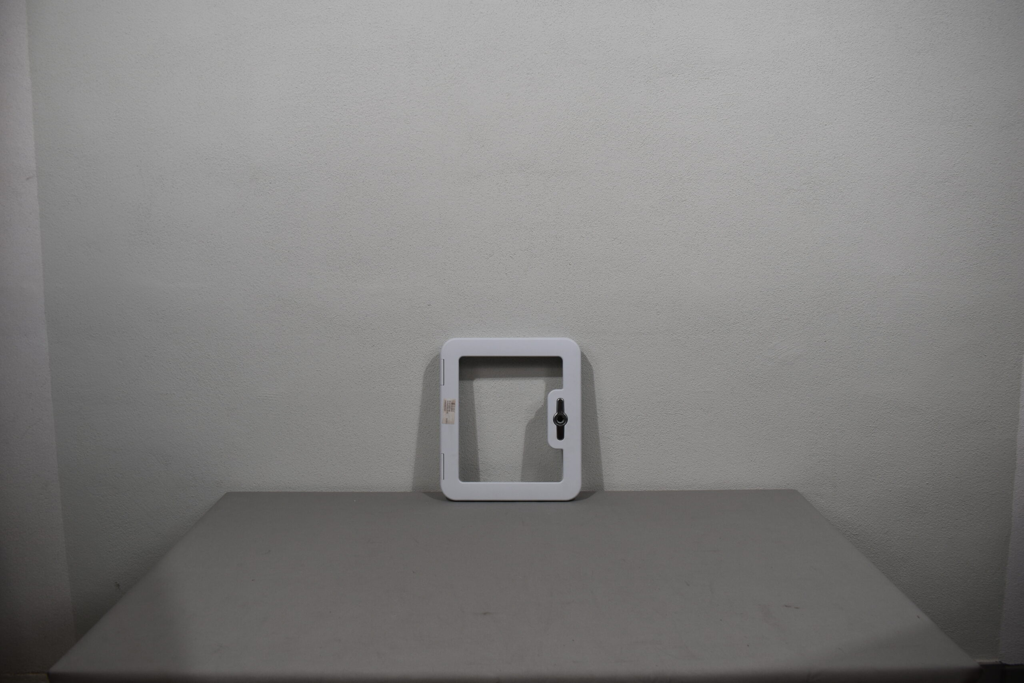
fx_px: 896
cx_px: 512
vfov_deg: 41.7
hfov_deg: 59.5
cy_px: 342
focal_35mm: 32
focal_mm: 21
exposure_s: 1/125
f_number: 5.6
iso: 220
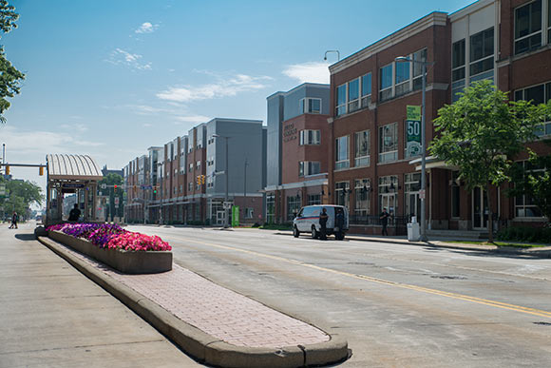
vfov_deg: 29.3
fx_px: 704
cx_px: 276
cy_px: 184
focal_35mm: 46
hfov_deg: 42.7
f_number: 8
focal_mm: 46
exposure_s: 1/1000
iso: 200
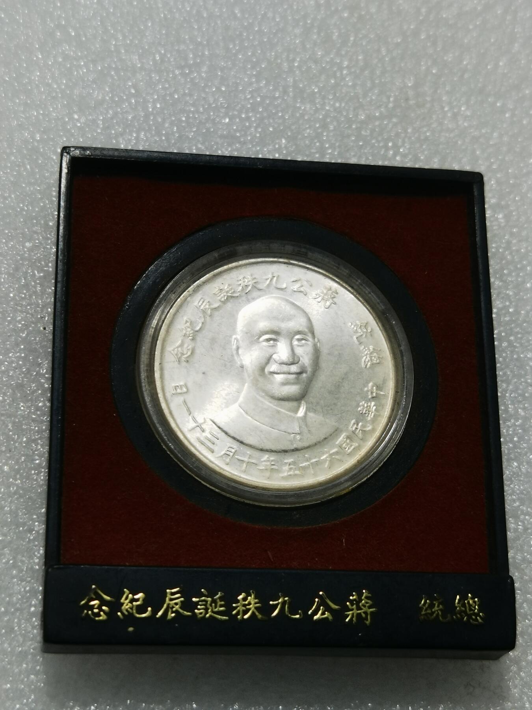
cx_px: 266
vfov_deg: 29.4
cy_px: 355
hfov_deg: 22.3
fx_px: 1352
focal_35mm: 66
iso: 64
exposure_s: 1/100
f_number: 1.9
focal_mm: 6.67
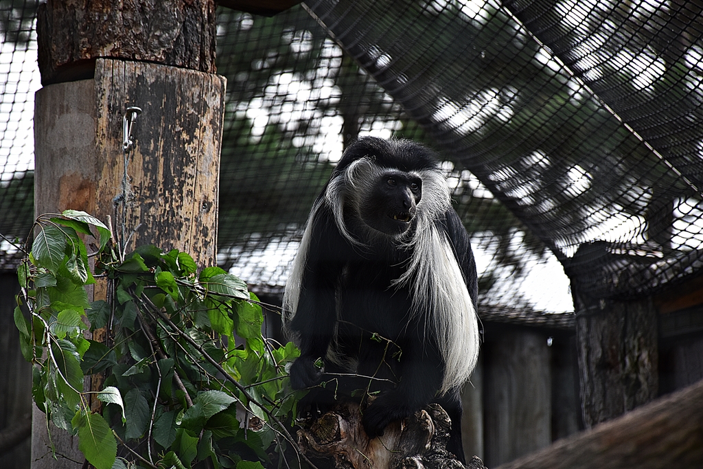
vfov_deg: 6.5
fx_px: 4101
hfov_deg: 9.8
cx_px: 352
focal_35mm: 210
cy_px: 234
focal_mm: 140
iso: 400
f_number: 5.6
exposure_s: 1/400
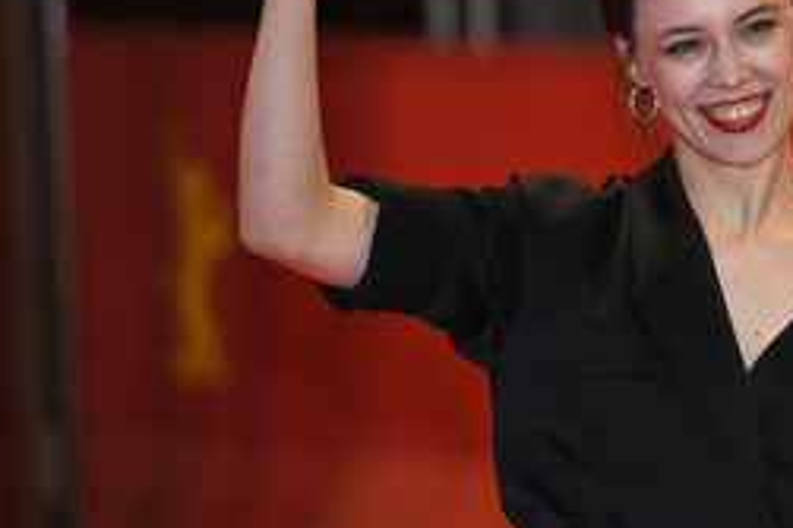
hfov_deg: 5.7
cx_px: 662
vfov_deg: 3.8
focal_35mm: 360
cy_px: 126
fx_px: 7925
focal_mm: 200
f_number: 3.2
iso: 800
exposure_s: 1/400
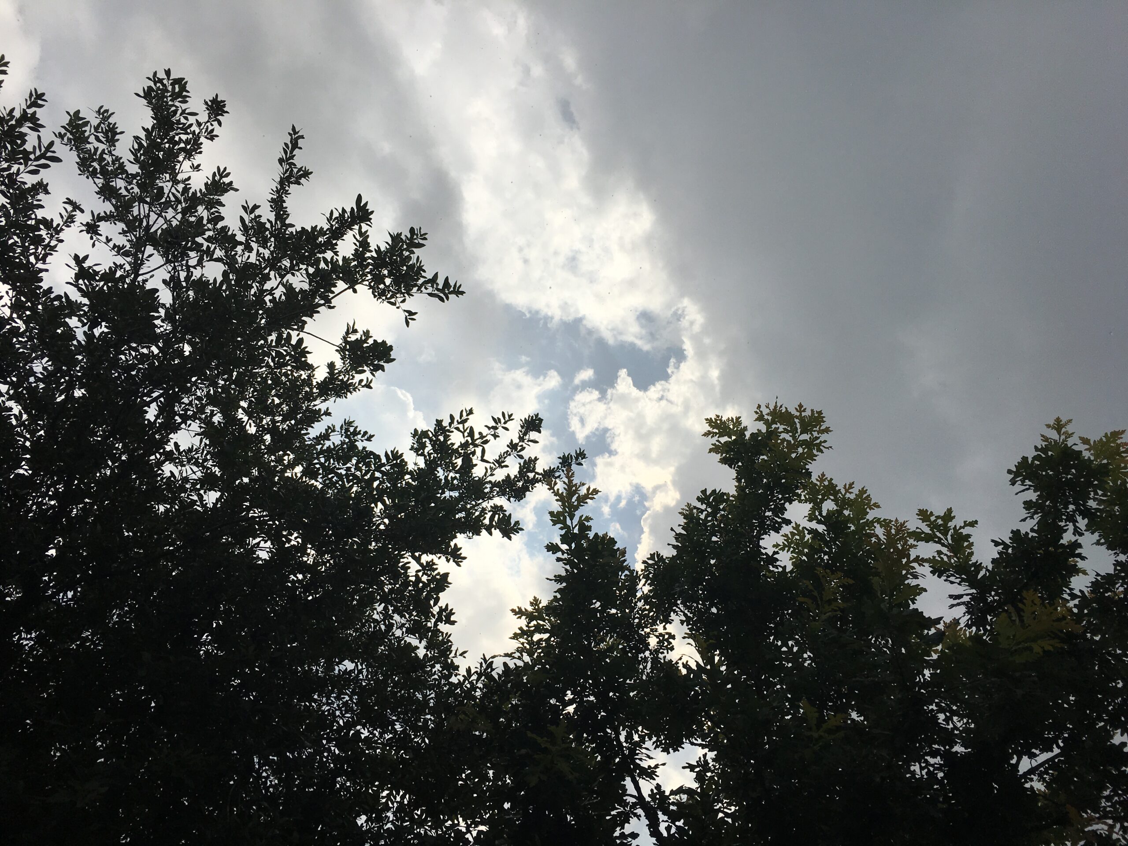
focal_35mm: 29
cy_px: 423
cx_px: 564
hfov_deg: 61.7
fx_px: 945
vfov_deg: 48.2
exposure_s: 1/5495
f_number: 2.2
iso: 25
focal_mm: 4.15
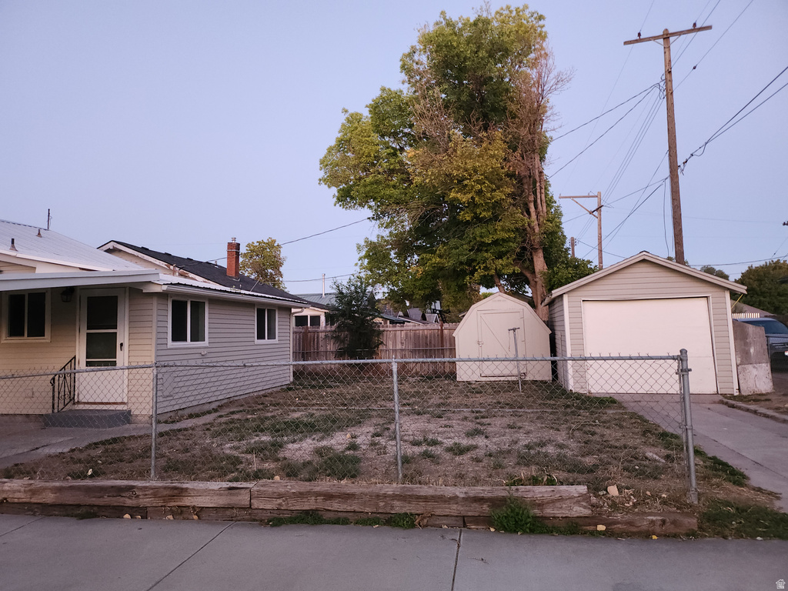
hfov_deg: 71.6
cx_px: 394
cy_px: 296
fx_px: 546
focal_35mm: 24
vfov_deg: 56.8
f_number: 1.8
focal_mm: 5
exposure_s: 1/10
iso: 200
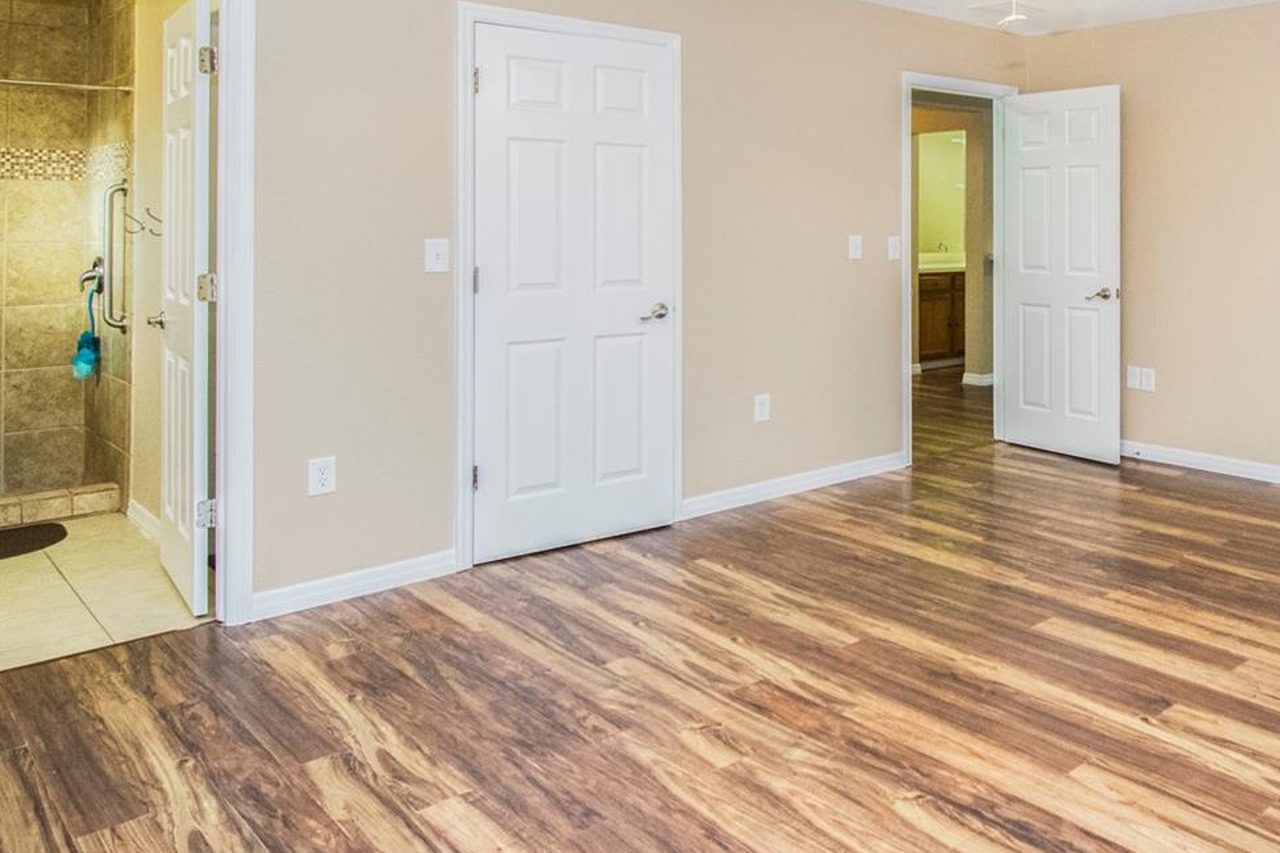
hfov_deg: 67.4
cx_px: 947
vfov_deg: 51.2
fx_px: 889
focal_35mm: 25
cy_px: 399
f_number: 4.5
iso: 1600
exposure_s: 1/60
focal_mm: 10
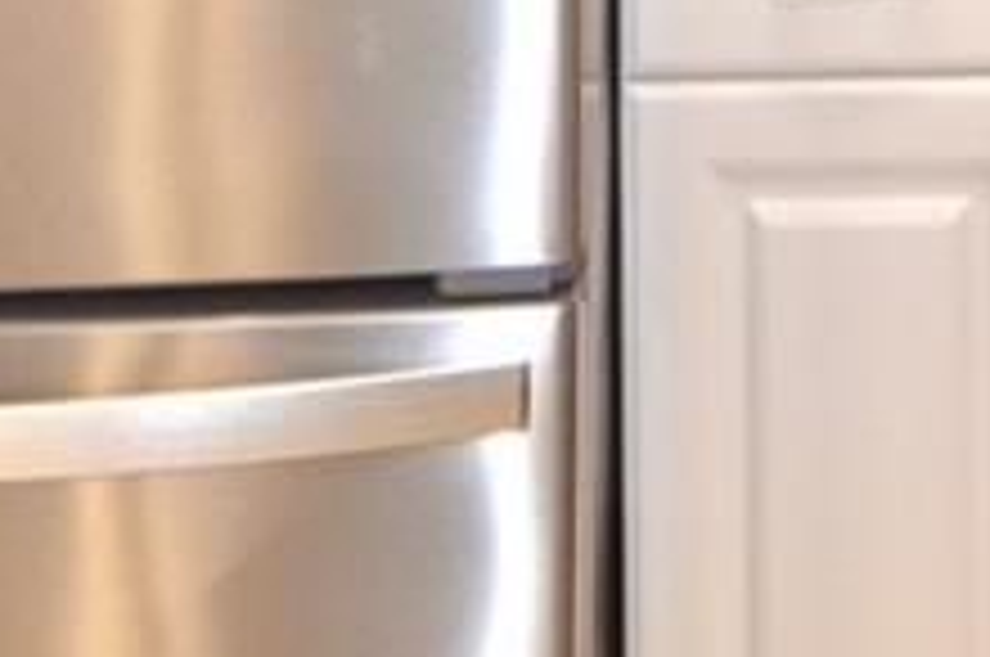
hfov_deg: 15.4
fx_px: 3597
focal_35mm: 131
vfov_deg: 8.9
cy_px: -1168
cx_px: 1004
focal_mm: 12
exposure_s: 1/60
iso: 560
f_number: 4
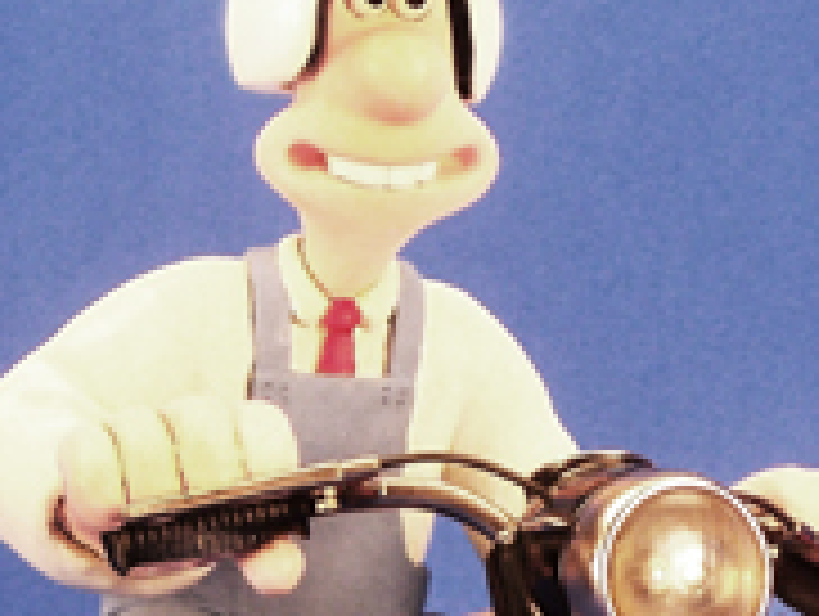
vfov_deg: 8.2
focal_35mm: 181
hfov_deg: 10.9
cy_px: 600
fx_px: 4288
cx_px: 580
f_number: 4
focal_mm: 10.8
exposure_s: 1/45
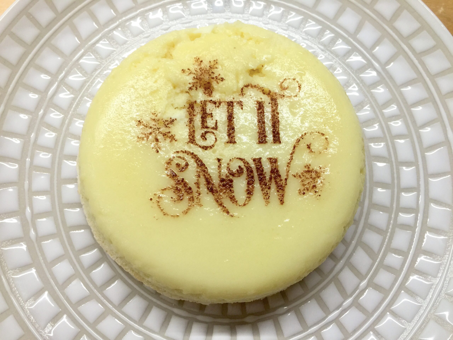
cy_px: 170
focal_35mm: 29
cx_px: 226
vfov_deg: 48.2
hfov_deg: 61.7
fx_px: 380
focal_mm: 4.15
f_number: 2.2
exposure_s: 1/30
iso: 40
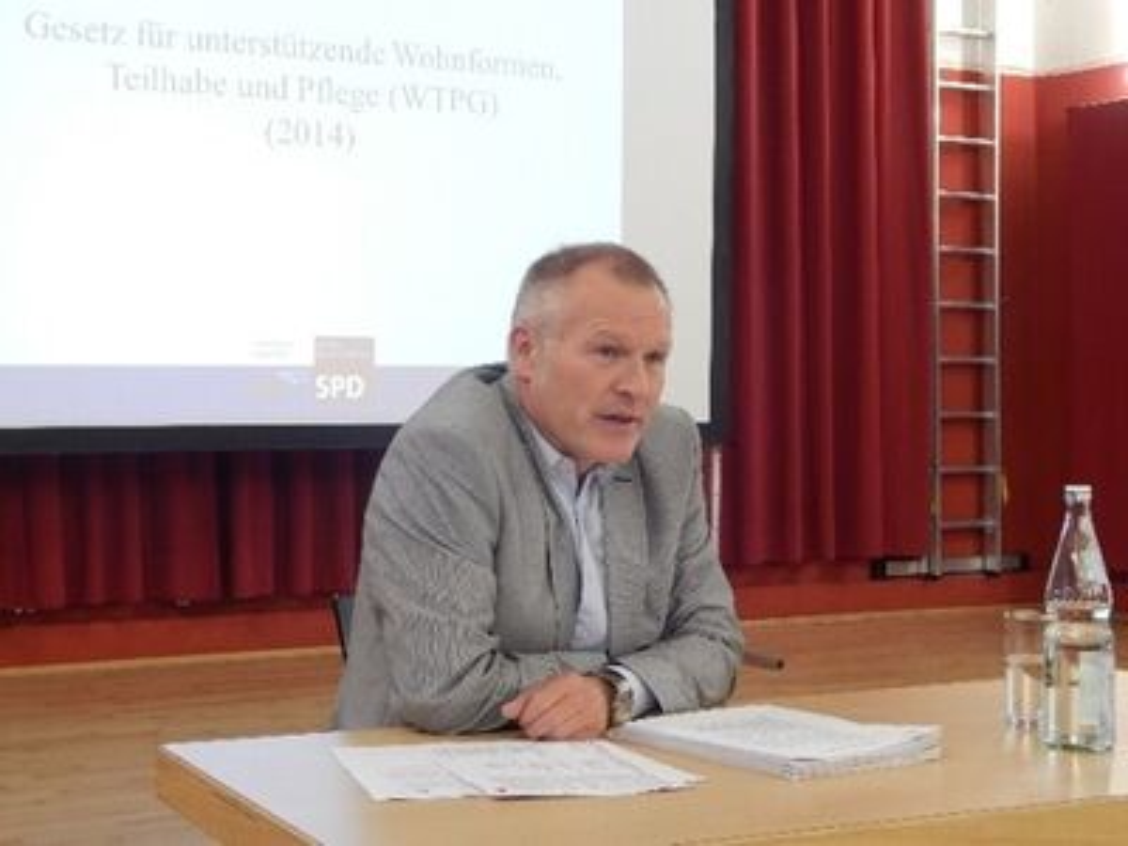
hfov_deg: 31.7
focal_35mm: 61
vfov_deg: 24.0
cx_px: 564
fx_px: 1988
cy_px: 423
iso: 400
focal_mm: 10.9
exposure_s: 1/25
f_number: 4
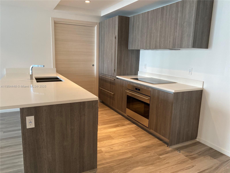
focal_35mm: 26
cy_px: 86
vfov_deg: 53.1
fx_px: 173
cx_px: 115
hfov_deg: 67.3
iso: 250
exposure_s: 1/60
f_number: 1.8
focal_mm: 4.25
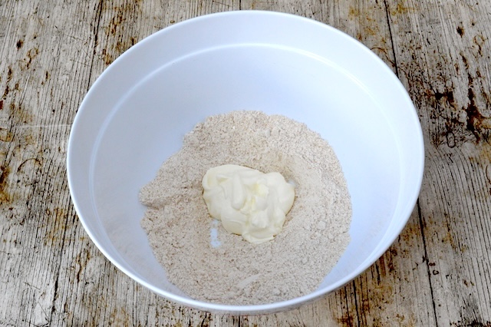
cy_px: 164
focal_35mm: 48
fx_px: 654
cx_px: 246
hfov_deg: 41.1
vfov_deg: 28.0
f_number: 29
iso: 2200
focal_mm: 32
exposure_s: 1/50
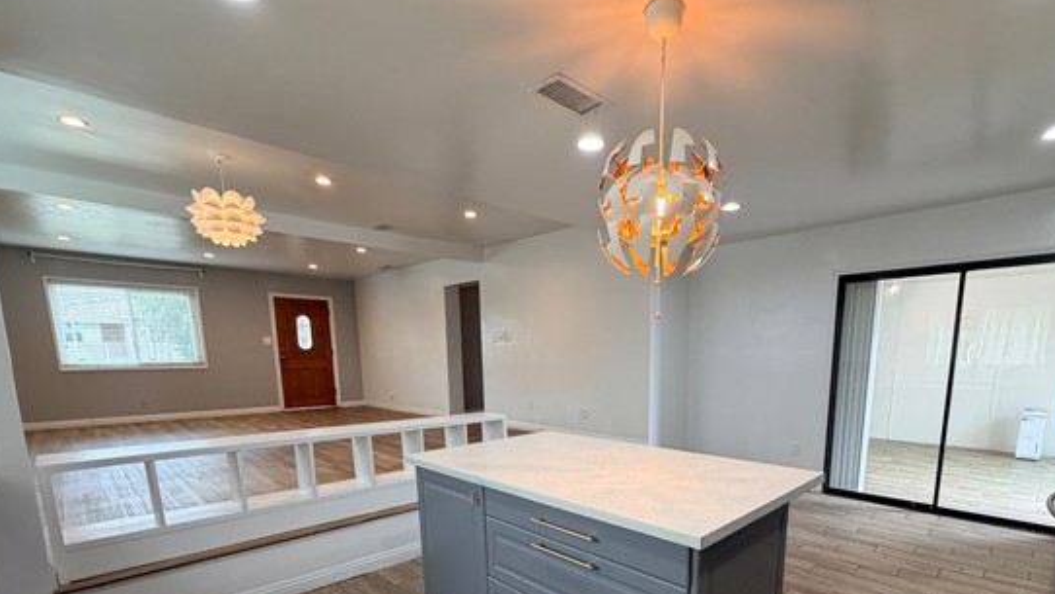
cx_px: 580
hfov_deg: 92.4
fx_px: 504
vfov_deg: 58.3
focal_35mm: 18
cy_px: 436
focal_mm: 2.22
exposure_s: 1/120
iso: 200
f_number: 2.2
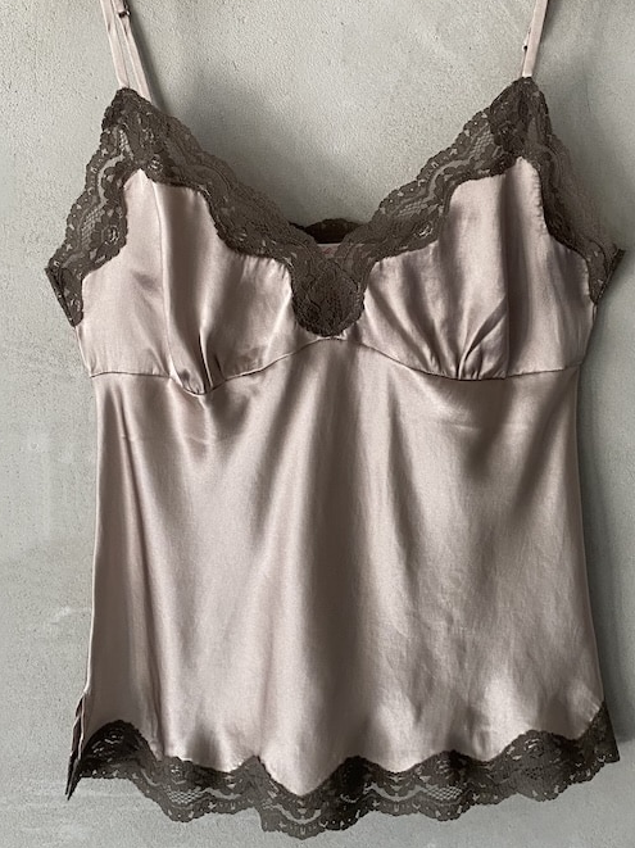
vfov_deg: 43.5
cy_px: 224
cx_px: 358
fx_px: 1028
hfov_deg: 34.3
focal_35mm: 42
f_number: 1.8
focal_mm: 4.25
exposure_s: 1/83
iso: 125
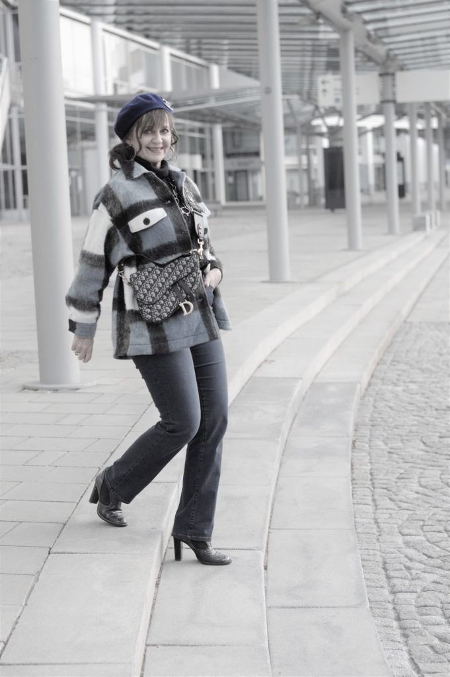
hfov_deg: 18.2
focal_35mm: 75
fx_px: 1409
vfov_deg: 27.0
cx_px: 225
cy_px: 338
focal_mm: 50
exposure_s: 1/1600
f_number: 3.2
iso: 400
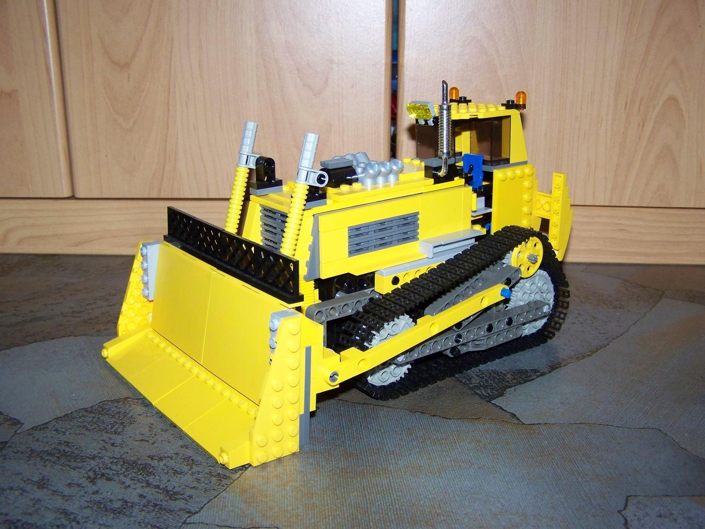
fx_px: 774
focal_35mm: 38
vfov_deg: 37.7
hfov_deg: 49.0
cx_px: 352
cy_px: 264
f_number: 2.8
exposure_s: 1/30
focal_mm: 6.3
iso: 200
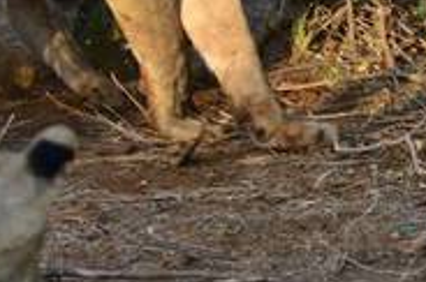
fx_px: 10785
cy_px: -212
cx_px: 486
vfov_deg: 1.5
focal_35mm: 913
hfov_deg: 2.3
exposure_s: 1/500
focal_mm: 160
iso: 640
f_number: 5
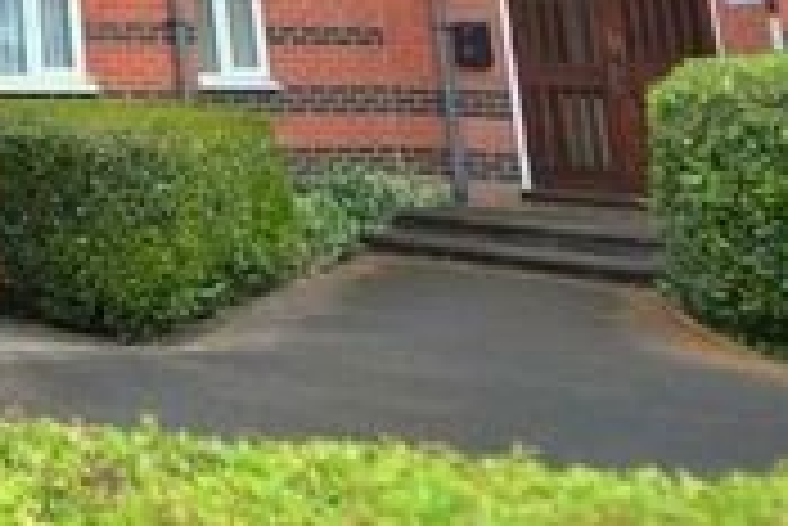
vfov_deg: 14.1
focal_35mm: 84
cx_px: -747
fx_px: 1840
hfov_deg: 17.7
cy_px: -472
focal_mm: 14
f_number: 4
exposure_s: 1/60
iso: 100
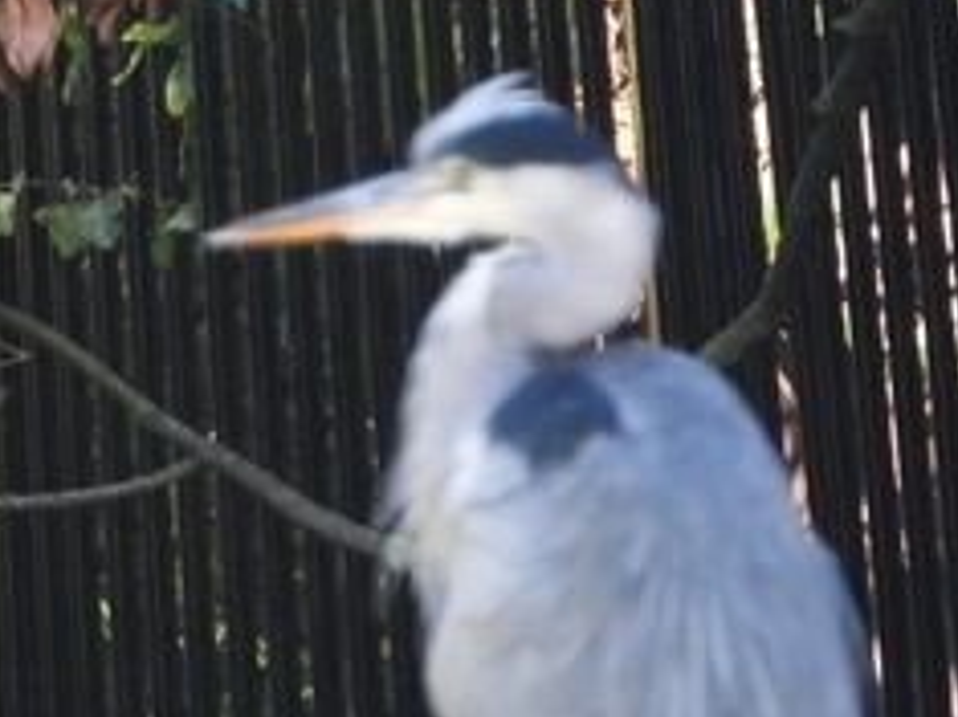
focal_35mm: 2552
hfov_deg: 0.8
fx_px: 70591
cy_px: 253
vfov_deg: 0.6
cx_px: 640
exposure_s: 1/125
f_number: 5.6
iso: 400
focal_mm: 135
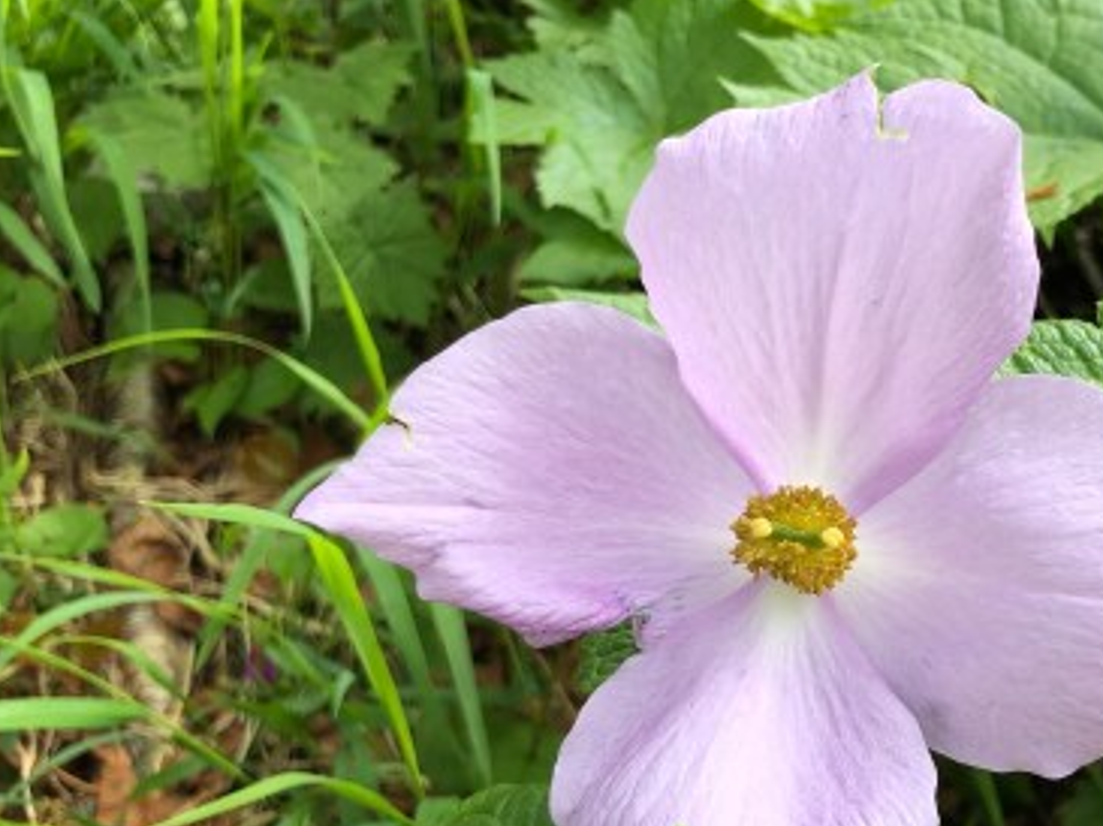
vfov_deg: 29.4
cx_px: 811
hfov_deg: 38.1
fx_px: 1560
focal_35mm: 49
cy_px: 549
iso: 20
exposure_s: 1/308
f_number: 1.8
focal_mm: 3.99
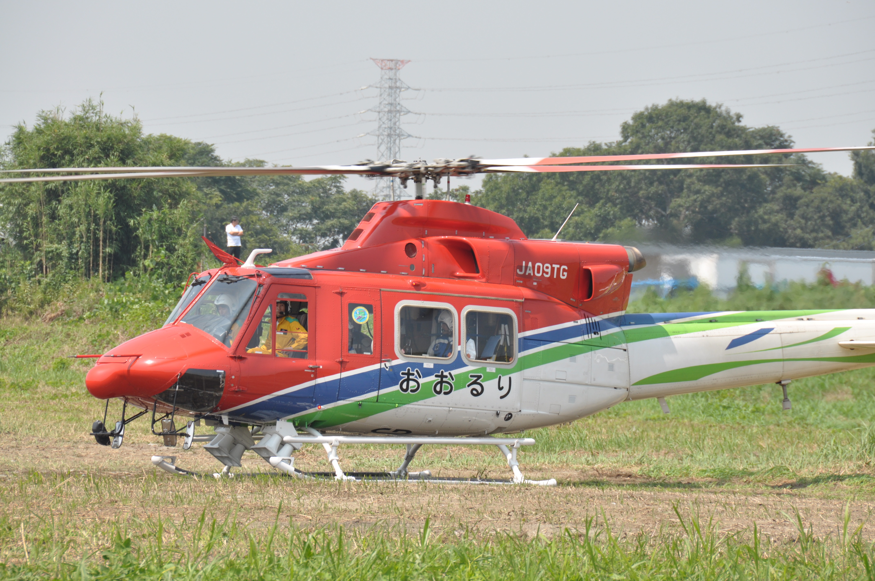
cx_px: 438
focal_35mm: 300
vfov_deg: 4.6
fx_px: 7283
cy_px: 290
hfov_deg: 6.9
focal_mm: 200
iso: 200
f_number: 10
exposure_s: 1/250
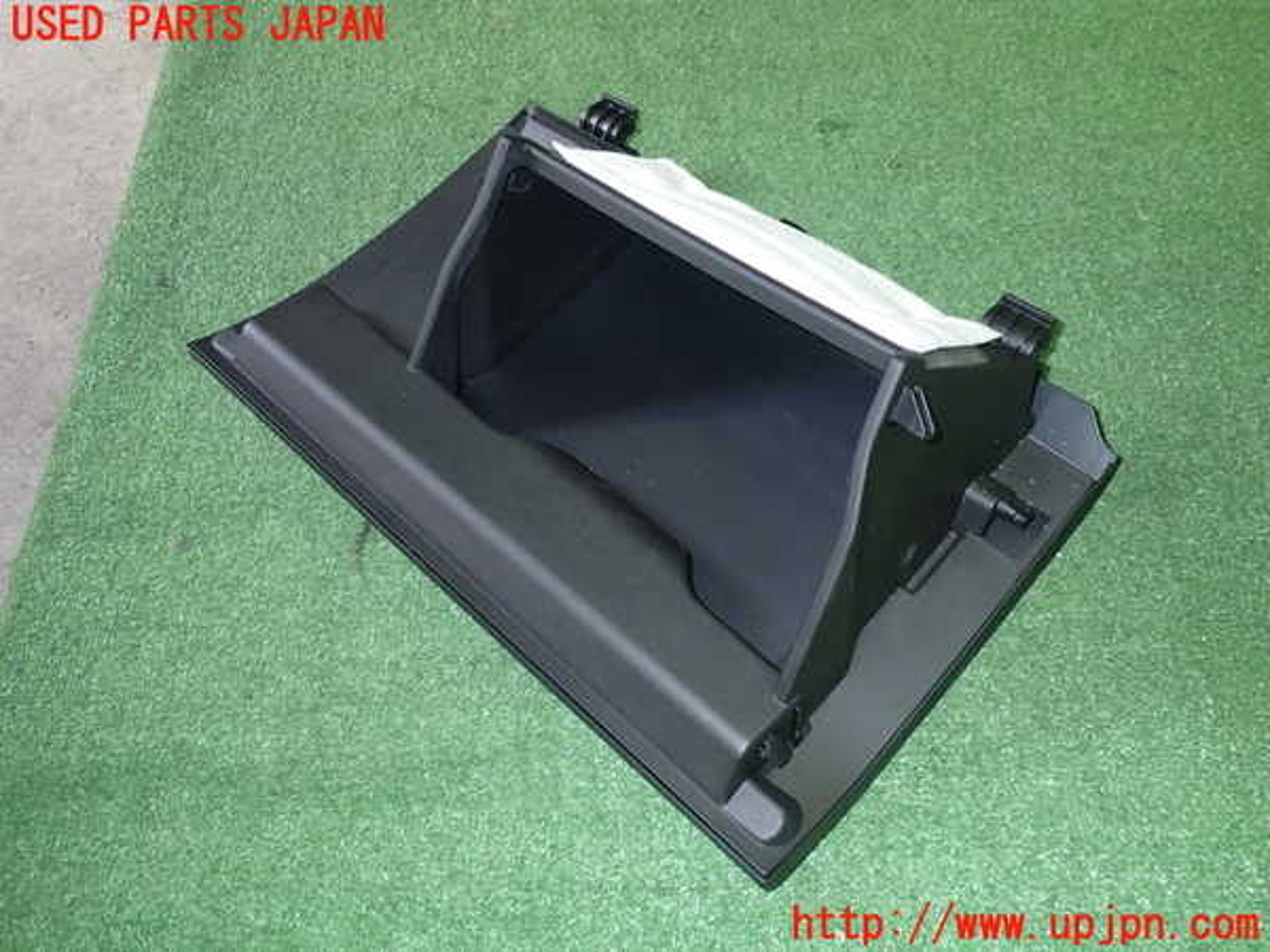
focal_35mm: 30
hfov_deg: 60.0
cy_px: 476
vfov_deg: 46.8
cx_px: 635
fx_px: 1101
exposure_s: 1/30
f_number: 2.3
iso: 200
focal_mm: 5.4
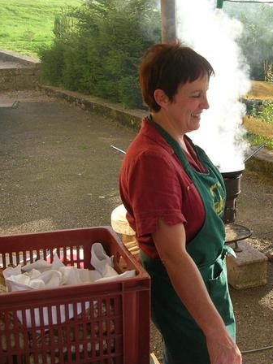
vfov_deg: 38.2
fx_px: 526
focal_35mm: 50
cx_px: 207
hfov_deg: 28.6
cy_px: 180
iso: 50
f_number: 2.8
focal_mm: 5.8
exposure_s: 1/205
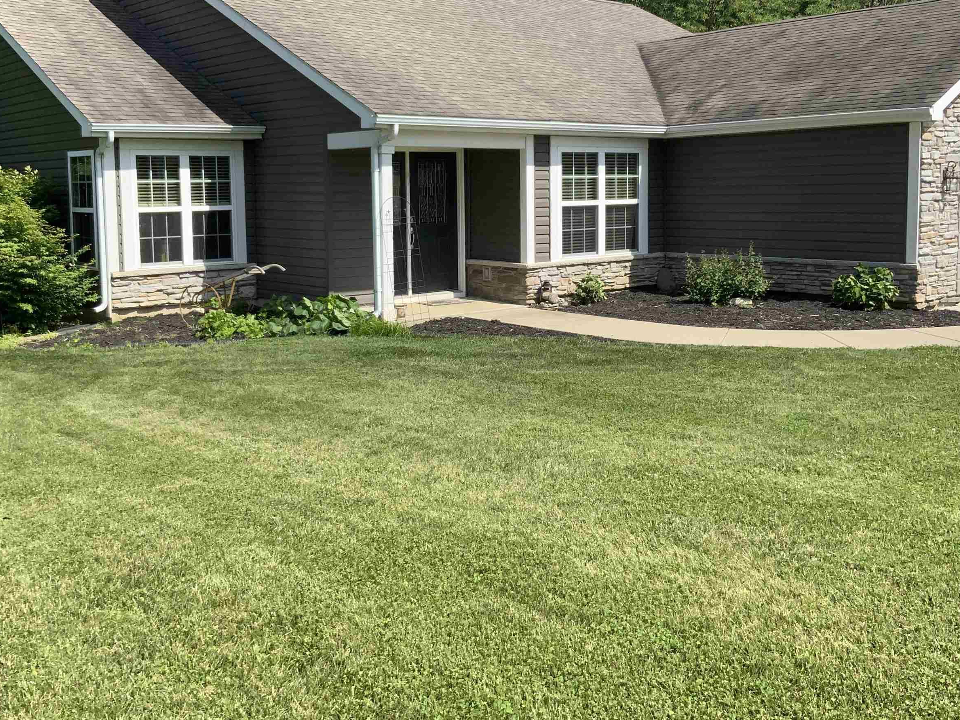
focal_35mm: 38
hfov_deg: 49.0
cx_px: 454
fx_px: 1054
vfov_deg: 37.5
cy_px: 268
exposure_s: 1/1377
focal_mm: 3
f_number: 1.8
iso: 16
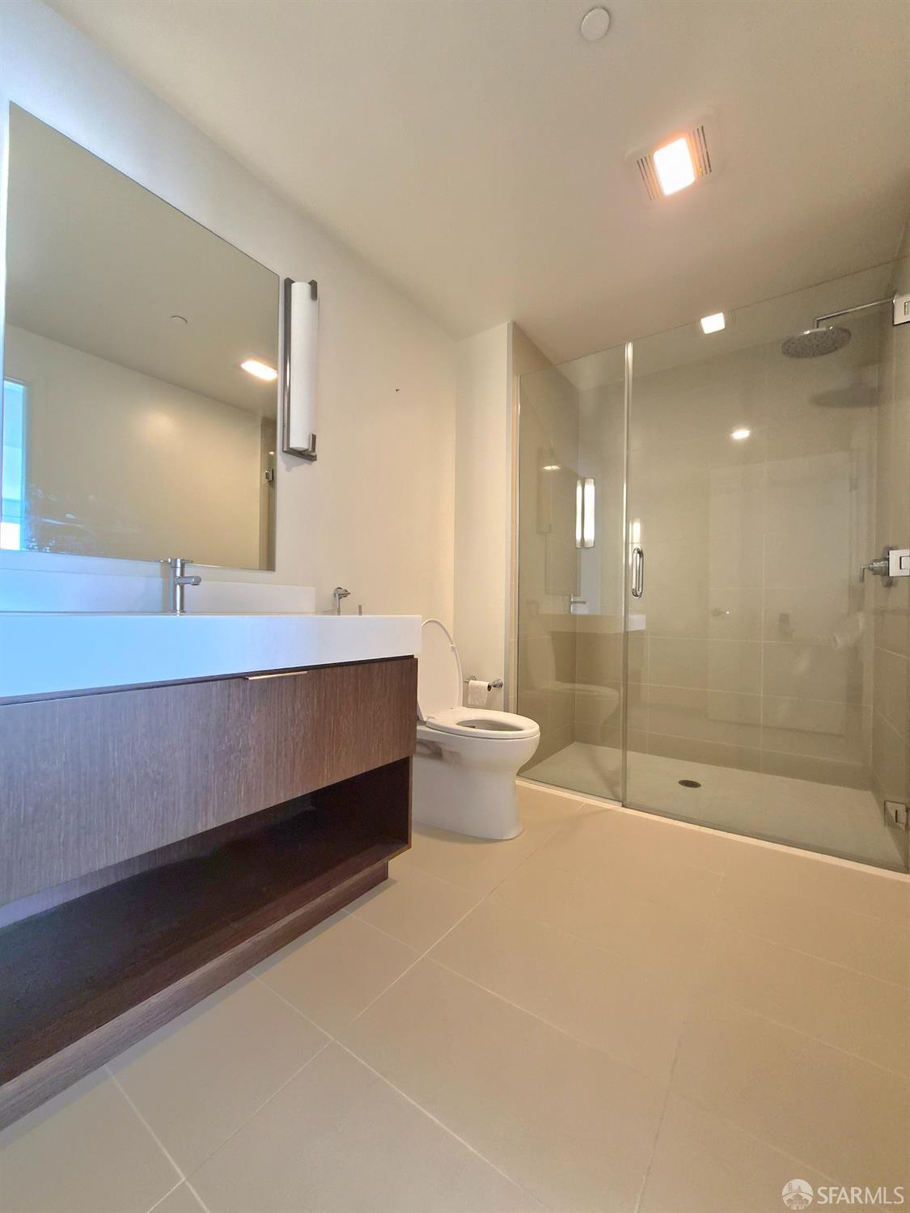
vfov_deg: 106.2
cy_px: 606
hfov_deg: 89.9
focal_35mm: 13
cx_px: 455
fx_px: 456
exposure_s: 1/60.2
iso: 125
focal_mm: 1.7
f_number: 2.2
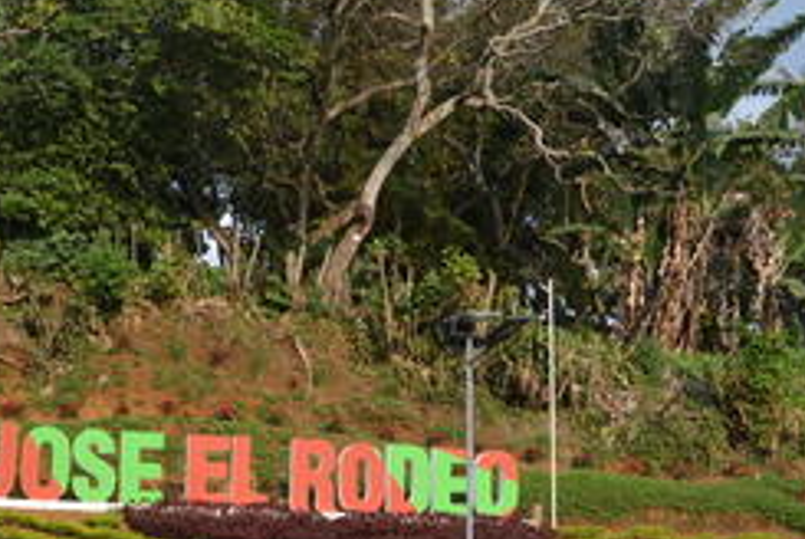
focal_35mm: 55
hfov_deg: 35.3
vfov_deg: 23.7
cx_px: 194
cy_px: 529
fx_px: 1231
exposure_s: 1/160
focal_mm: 18
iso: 100
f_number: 5.6
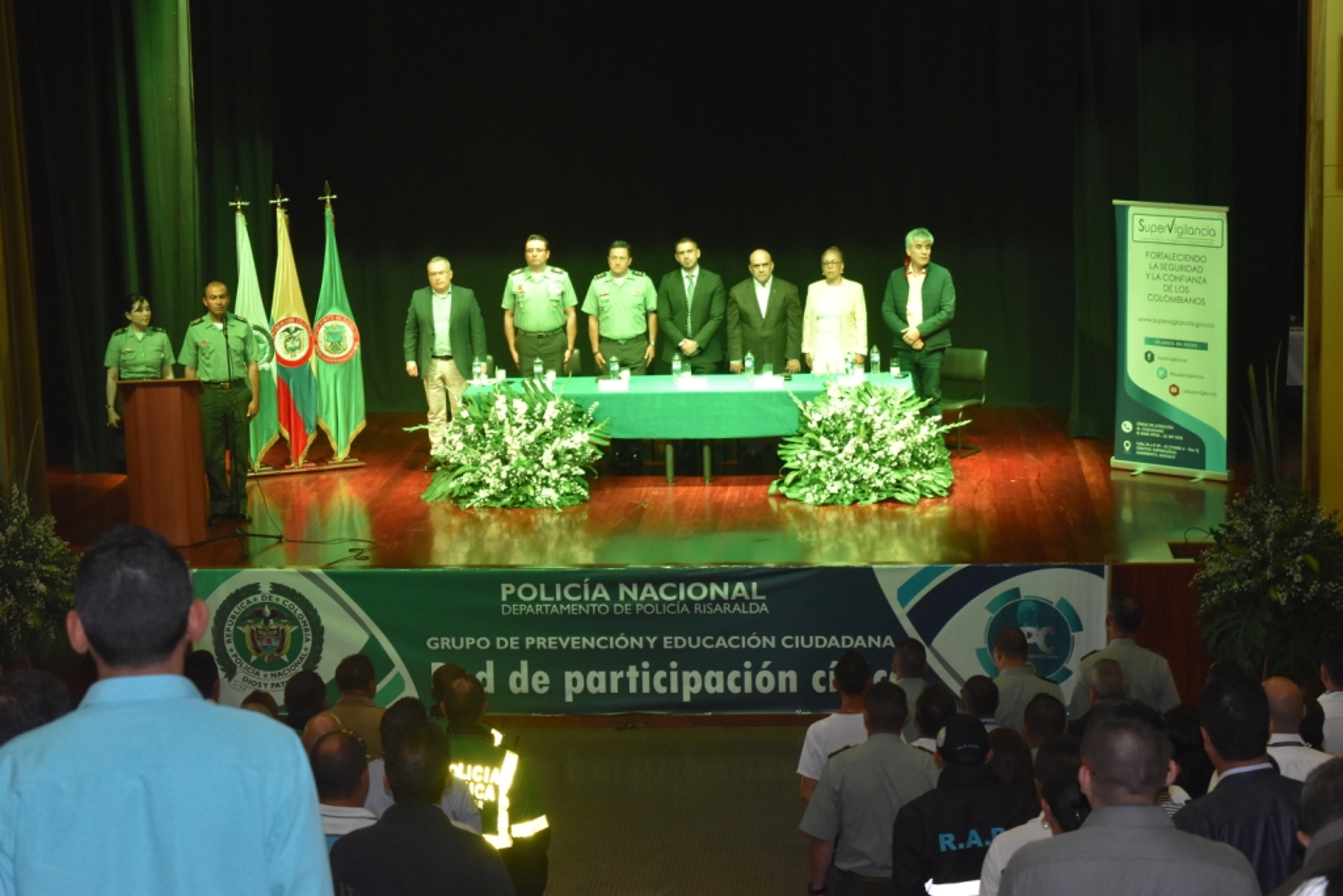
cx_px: 672
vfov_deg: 16.6
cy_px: 448
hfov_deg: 24.6
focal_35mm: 82
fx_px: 3078
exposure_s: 1/60
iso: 2000
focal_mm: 55
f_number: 5.6
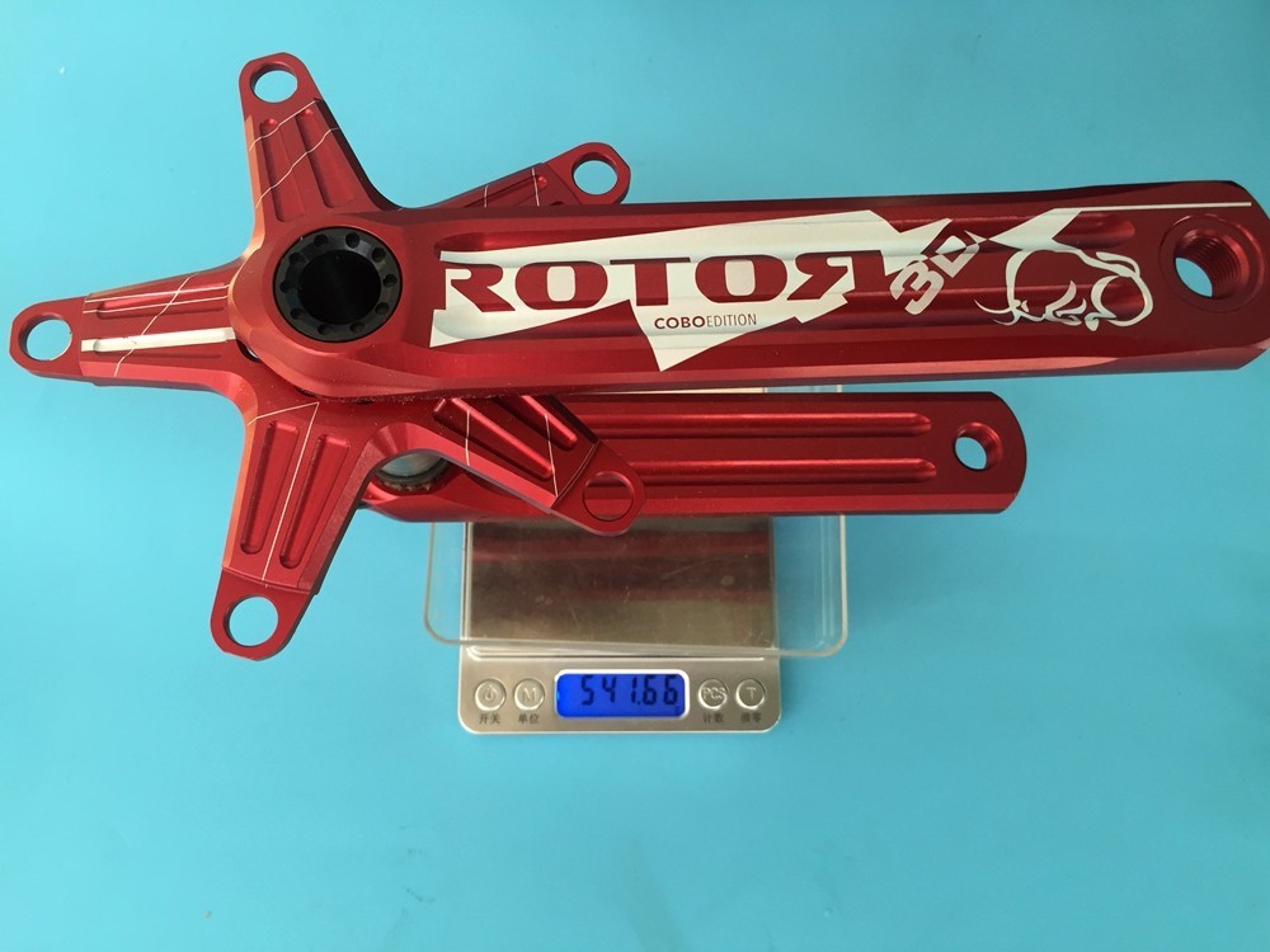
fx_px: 1064
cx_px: 635
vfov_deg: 48.2
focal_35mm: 29
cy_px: 476
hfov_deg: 61.7
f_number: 2.2
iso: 32
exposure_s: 1/40
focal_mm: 4.15
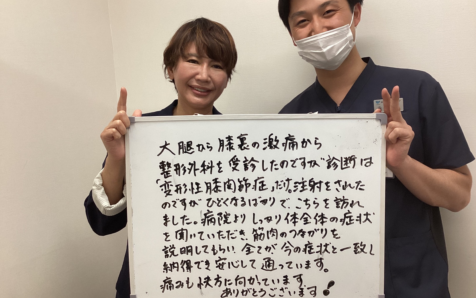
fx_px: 428
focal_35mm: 33
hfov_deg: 58.1
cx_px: 238
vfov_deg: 38.3
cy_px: 145
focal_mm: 3.3
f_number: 2.4
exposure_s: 1/60
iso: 200
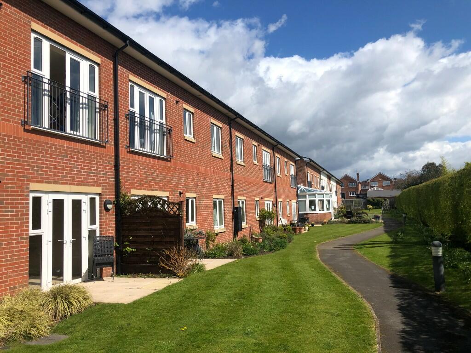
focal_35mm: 28
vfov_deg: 49.7
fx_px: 381
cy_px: 176
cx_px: 236
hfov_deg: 63.4
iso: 25
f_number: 1.8
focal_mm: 4
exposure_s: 1/3690
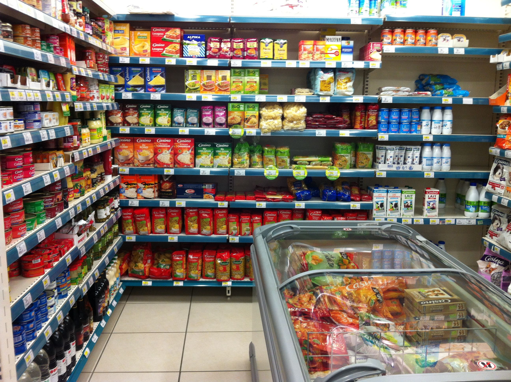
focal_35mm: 35
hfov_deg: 52.7
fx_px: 516
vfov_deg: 40.6
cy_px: 191
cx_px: 256
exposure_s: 1/25
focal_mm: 3.85
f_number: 2.8
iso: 80
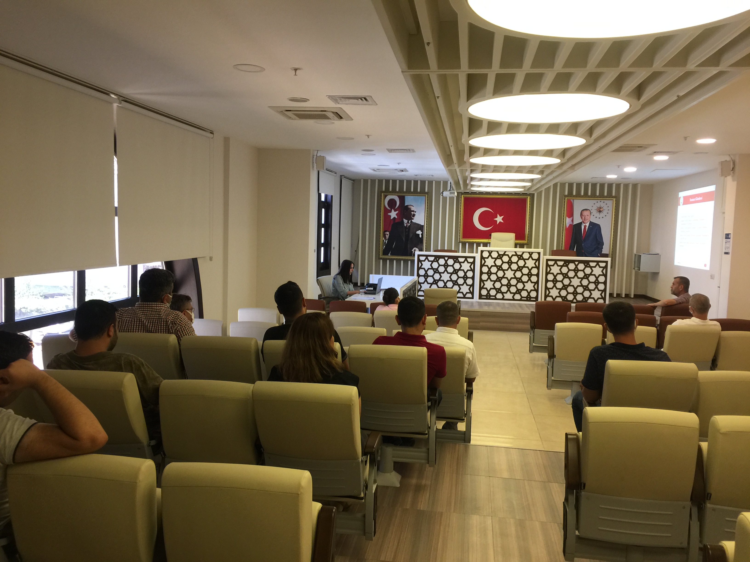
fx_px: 628
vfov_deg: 48.2
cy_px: 281
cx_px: 375
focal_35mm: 29
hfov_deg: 61.7
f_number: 2.2
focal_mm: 4.15
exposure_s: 1/33
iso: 64
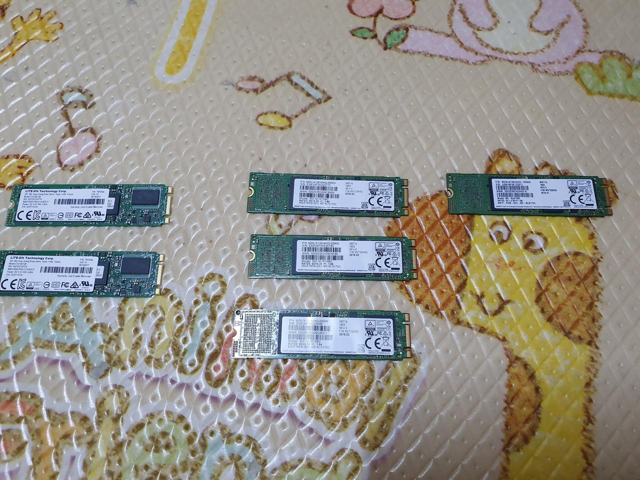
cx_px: 320
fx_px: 481
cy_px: 240
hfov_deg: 67.3
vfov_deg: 53.1
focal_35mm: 26
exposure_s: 1/40
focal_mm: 4.32
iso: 400
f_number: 2.4
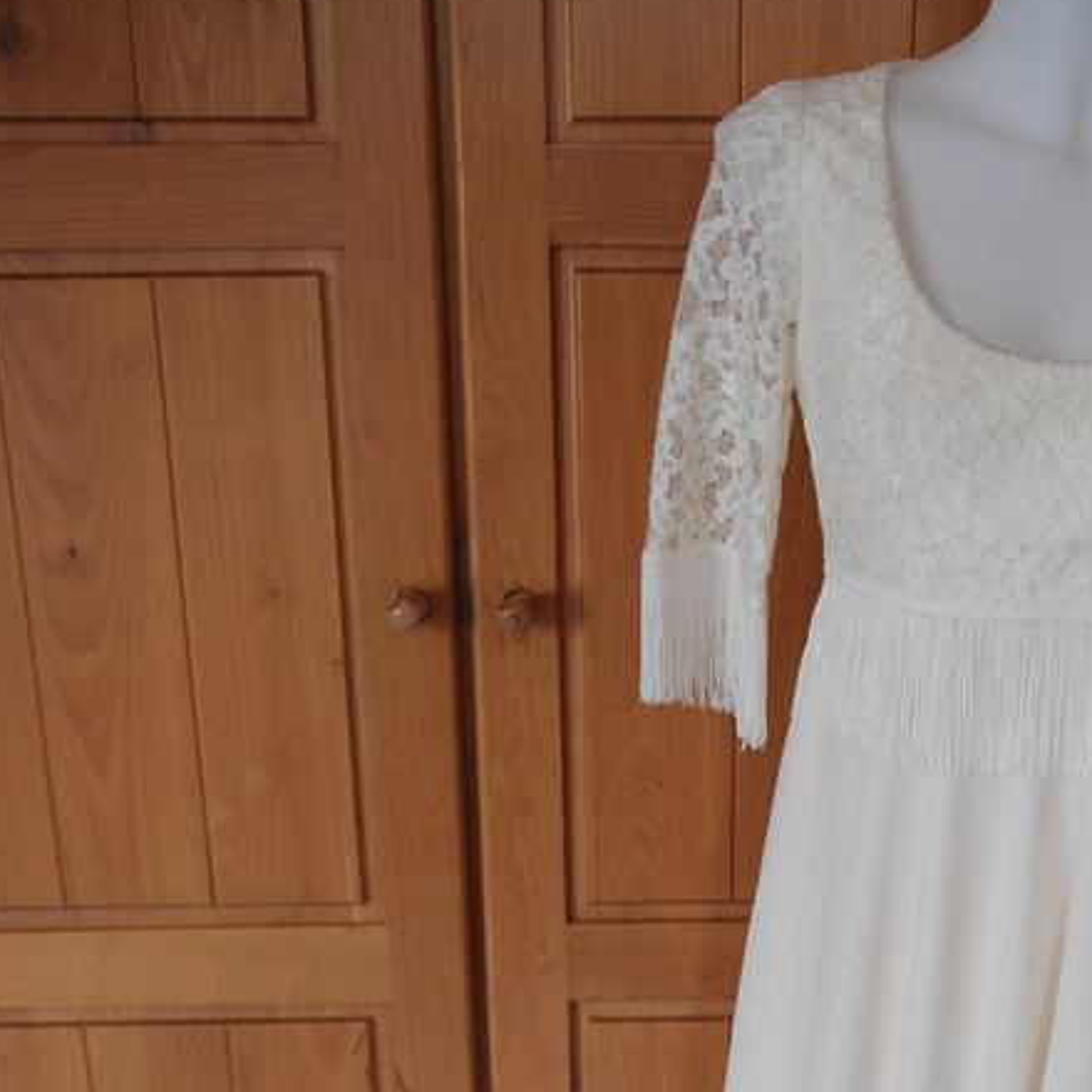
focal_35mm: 61
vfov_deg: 26.5
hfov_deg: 27.9
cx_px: 781
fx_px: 2176
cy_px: 1124
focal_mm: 21
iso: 200
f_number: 4.5
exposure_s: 1/80
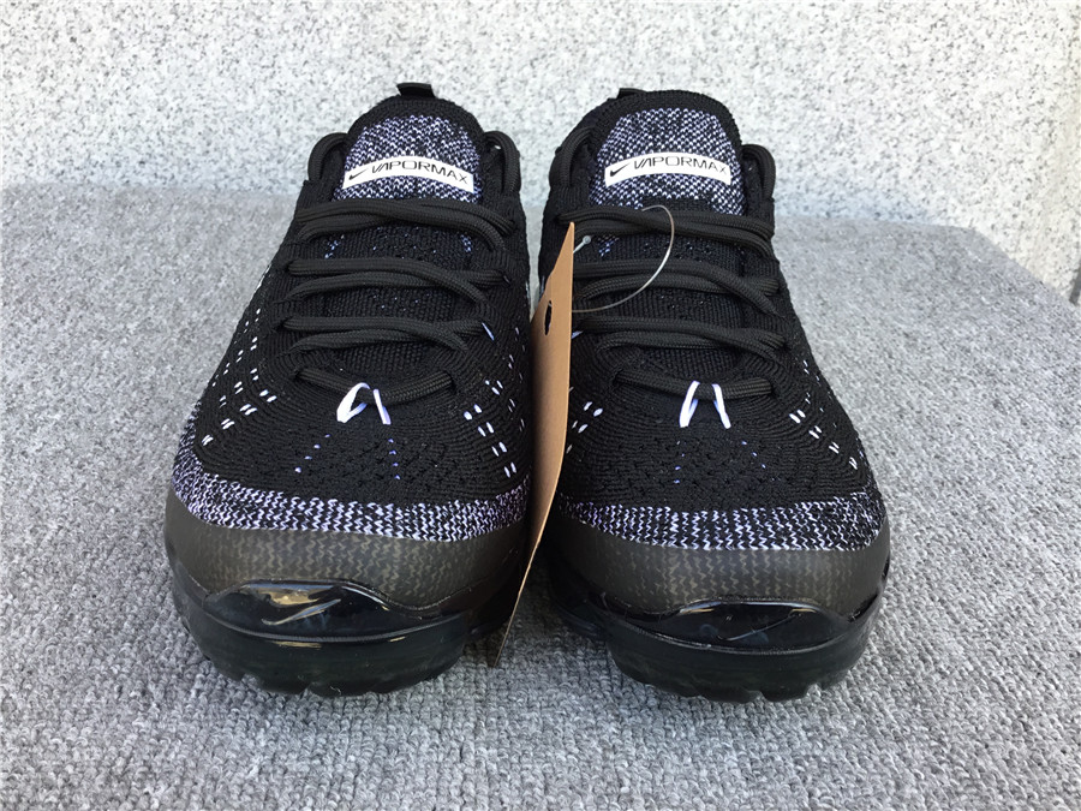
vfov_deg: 45.4
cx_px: 540
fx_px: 968
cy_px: 406
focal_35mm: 31
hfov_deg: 58.4
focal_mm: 3.3
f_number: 2.4
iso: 40
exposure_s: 1/100
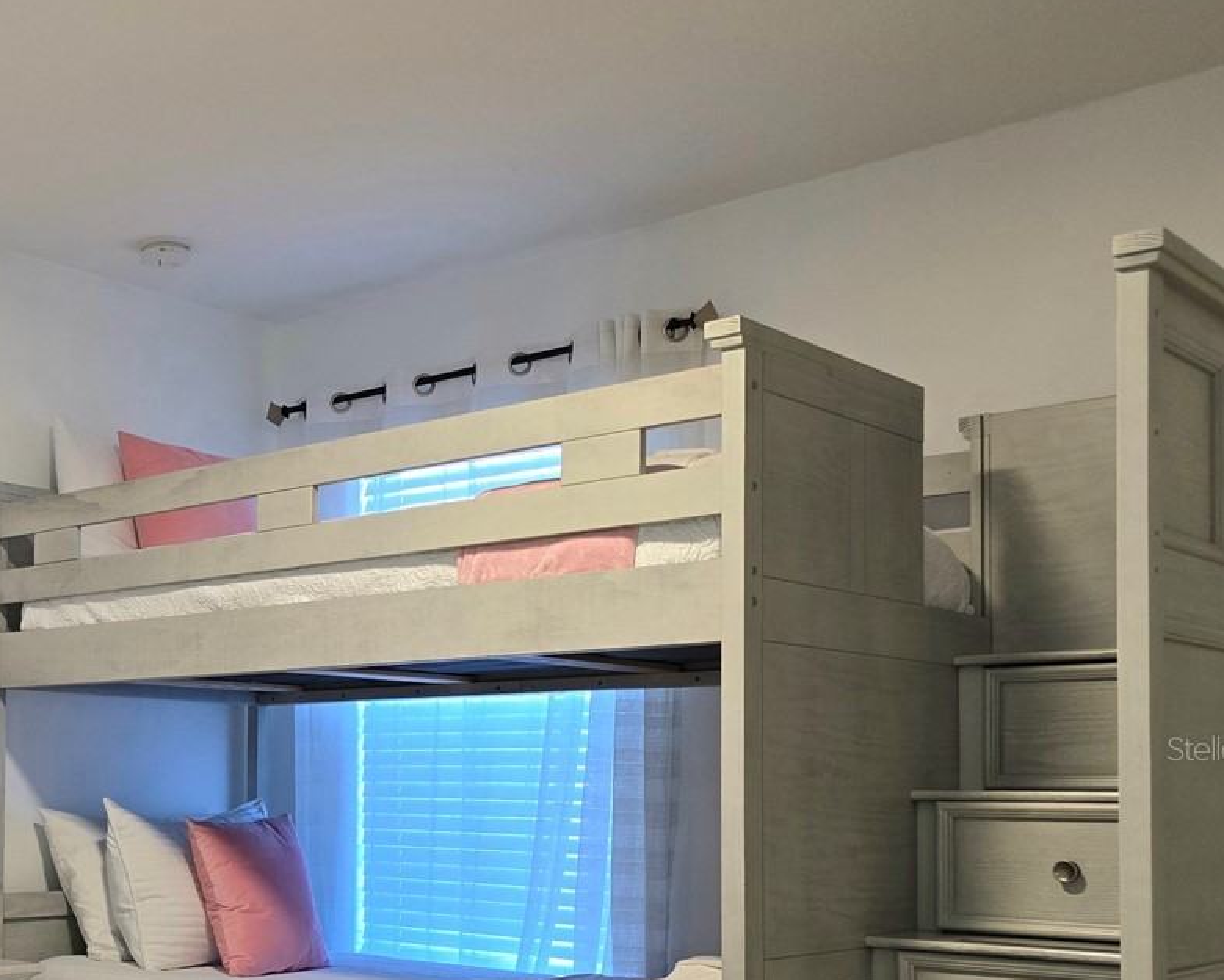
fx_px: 1667
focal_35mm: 46
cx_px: 61
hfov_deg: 37.0
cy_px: 748
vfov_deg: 32.1
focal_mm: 6.3
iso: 400
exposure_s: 1/120
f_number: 1.7
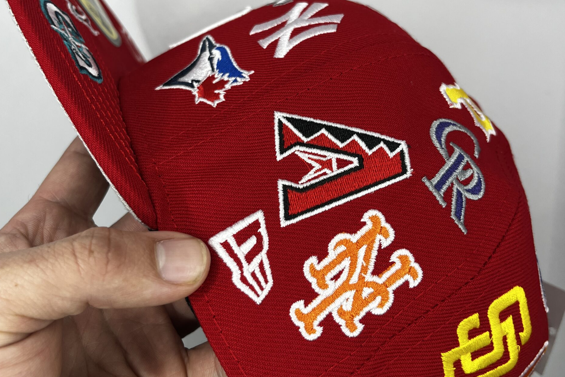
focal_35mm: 37
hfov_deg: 51.9
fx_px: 581
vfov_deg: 35.7
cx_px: 277
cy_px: 139
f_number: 1.6
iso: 50
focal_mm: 5.1
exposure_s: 1/100
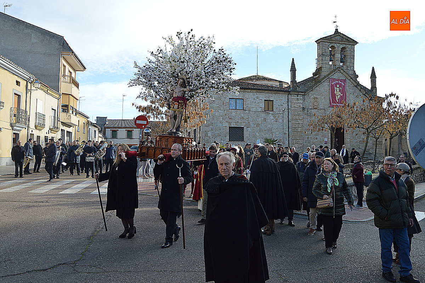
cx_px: 212
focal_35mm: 27
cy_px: 142
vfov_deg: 47.9
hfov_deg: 67.4
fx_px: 318
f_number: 6.3
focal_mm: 18
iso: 100
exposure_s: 1/160
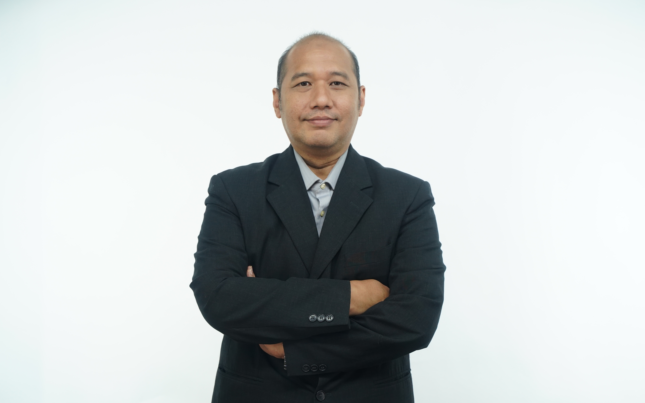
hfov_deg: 42.6
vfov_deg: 27.4
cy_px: 212
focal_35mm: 47
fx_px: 826
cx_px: 322
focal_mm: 46
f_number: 4
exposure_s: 1/100
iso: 1250
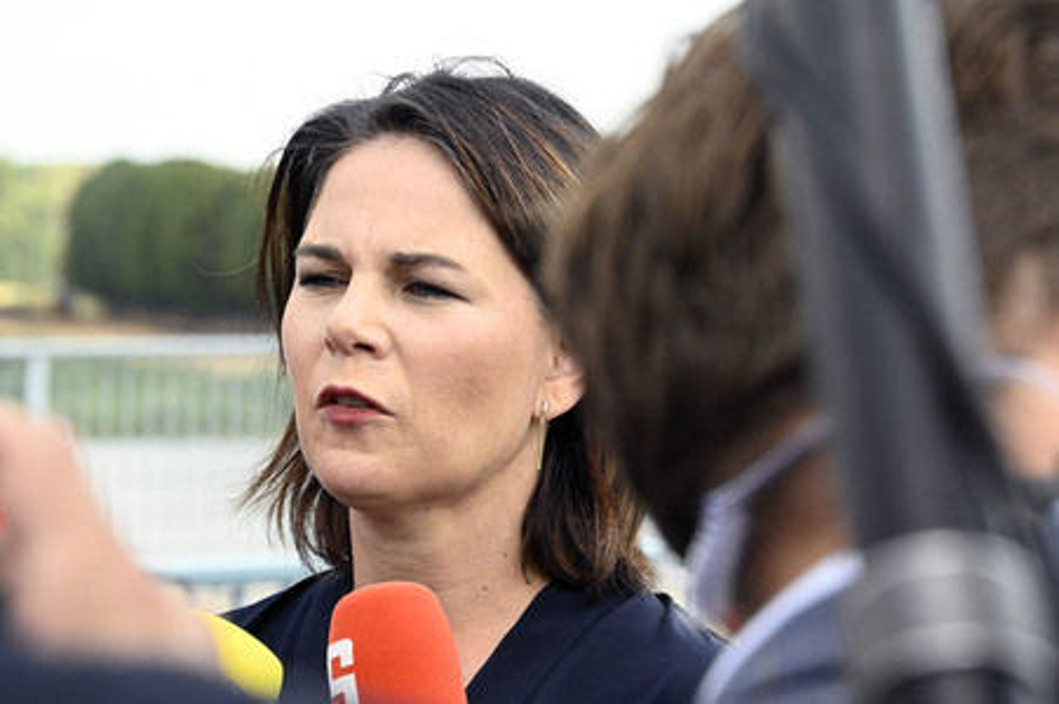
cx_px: 530
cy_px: 352
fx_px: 8818
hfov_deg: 6.9
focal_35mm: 300
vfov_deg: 4.6
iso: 3200
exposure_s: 1/500
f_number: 16
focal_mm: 300
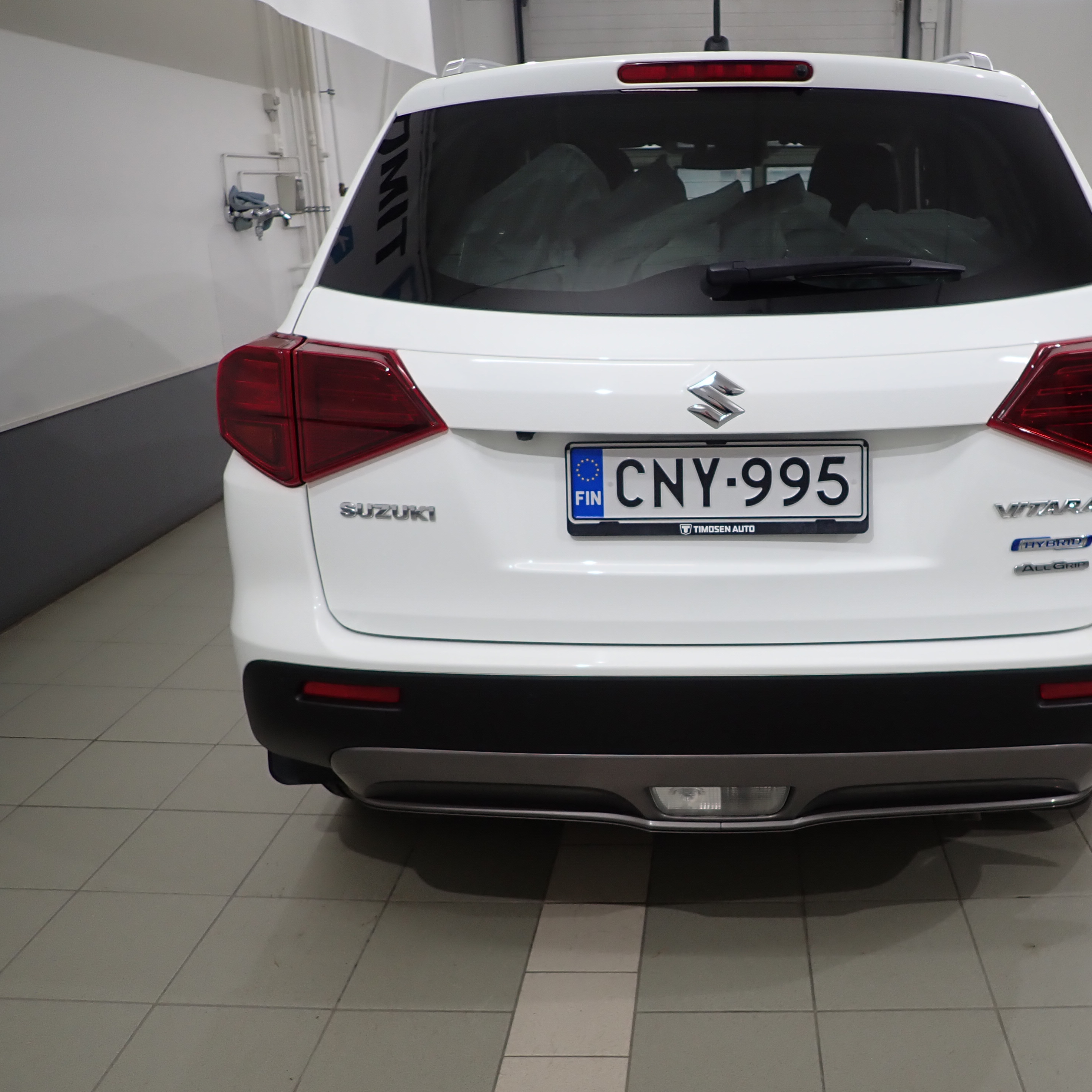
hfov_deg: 53.0
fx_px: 1071
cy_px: 540
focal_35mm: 30
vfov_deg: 54.0
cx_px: 728
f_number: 2
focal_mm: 4.5
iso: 100
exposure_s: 1/80
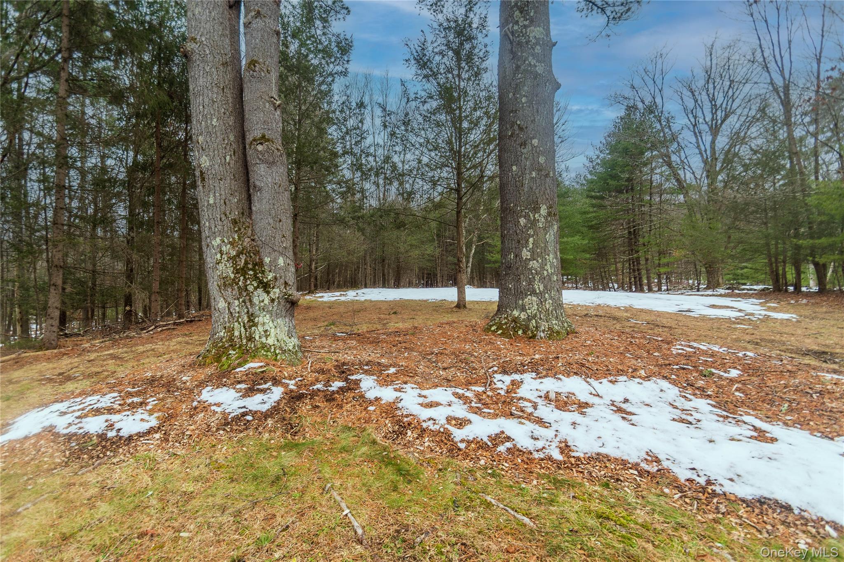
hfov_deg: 100.4
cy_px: 281
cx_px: 422
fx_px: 352
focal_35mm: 15
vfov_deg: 77.3
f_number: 4.5
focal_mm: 10
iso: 100
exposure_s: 1/80
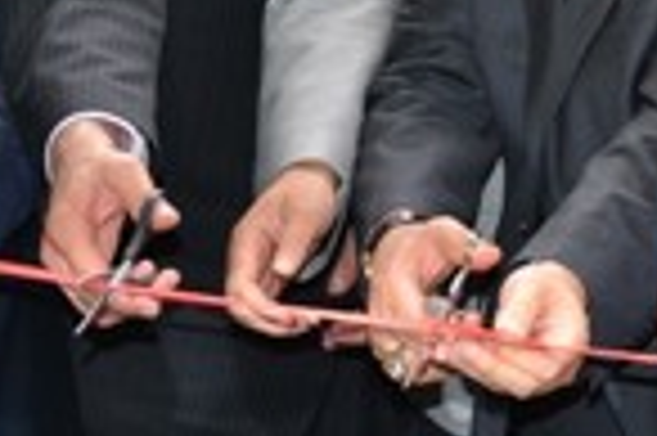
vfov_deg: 11.2
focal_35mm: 120
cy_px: -106
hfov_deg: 17.0
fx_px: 2188
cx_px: 428
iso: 800
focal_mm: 26
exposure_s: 1/60
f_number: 4.2
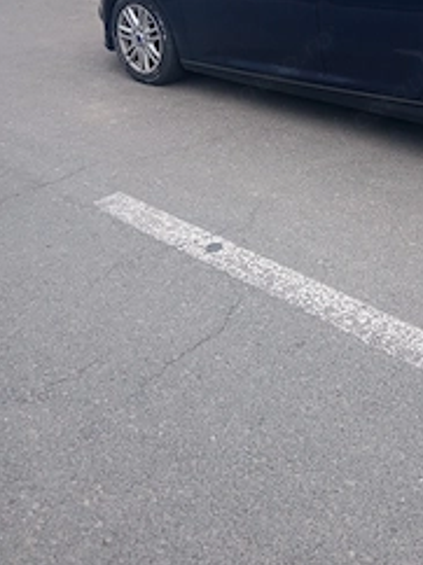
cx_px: 348
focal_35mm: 43
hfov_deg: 32.5
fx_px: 702
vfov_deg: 42.2
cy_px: 126
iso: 110
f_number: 1.8
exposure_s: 1/304
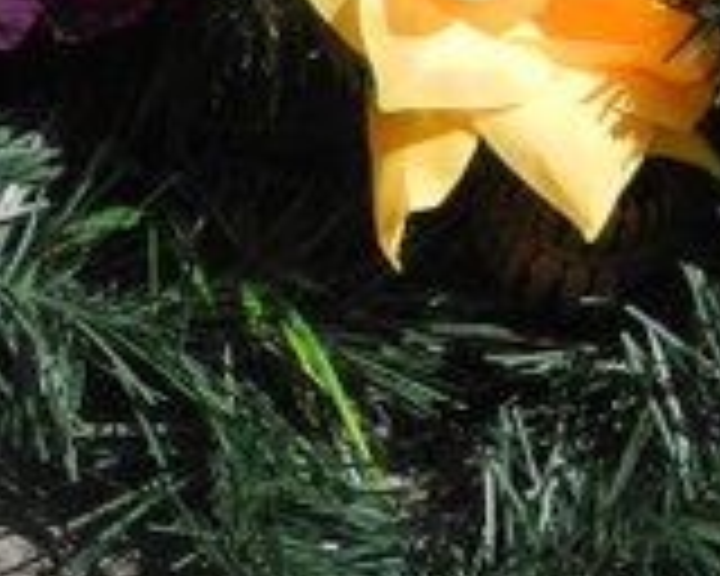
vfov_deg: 5.7
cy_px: 945
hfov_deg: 7.0
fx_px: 5711
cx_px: 1359
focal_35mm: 268
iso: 100
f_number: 4
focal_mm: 11.8
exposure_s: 1/1000
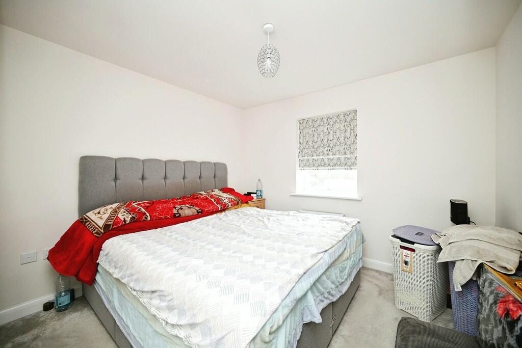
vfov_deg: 81.2
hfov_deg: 104.2
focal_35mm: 14
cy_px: 174
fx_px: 203
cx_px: 261
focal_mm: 14
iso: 800
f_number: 4
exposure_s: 1/60
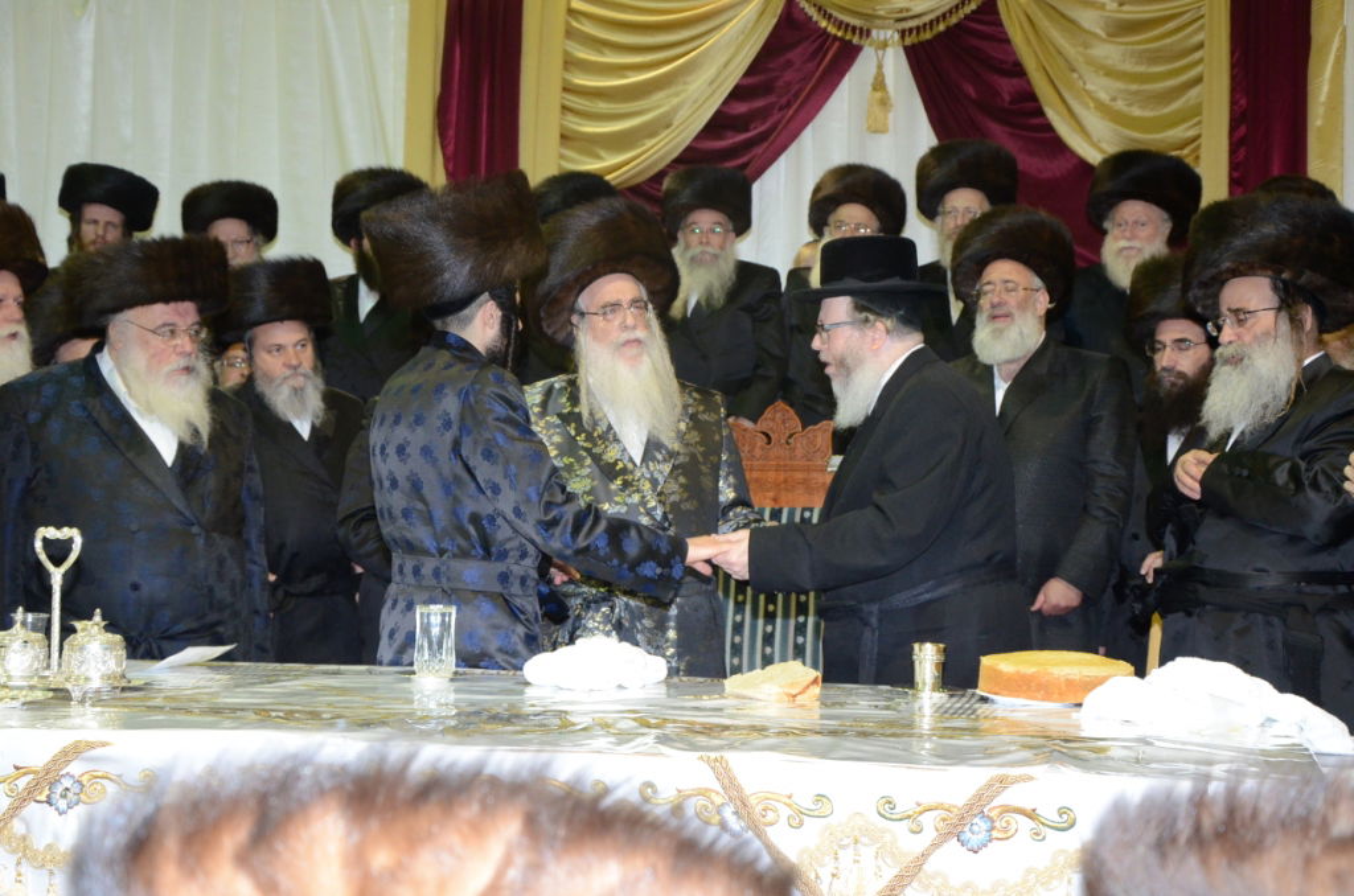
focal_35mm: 63
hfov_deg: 32.0
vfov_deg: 21.5
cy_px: 448
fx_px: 2364
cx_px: 677
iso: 2000
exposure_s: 1/80
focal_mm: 42
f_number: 5.6
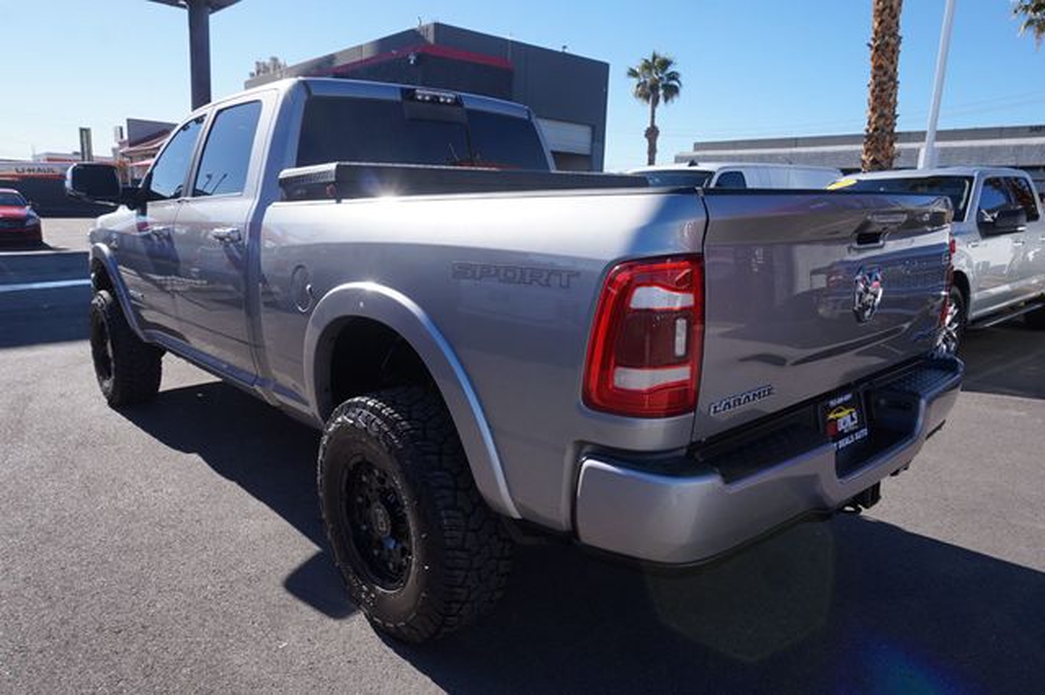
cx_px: 522
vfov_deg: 53.1
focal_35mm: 24
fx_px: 696
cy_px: 348
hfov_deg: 73.8
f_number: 10
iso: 100
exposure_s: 1/125
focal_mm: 16
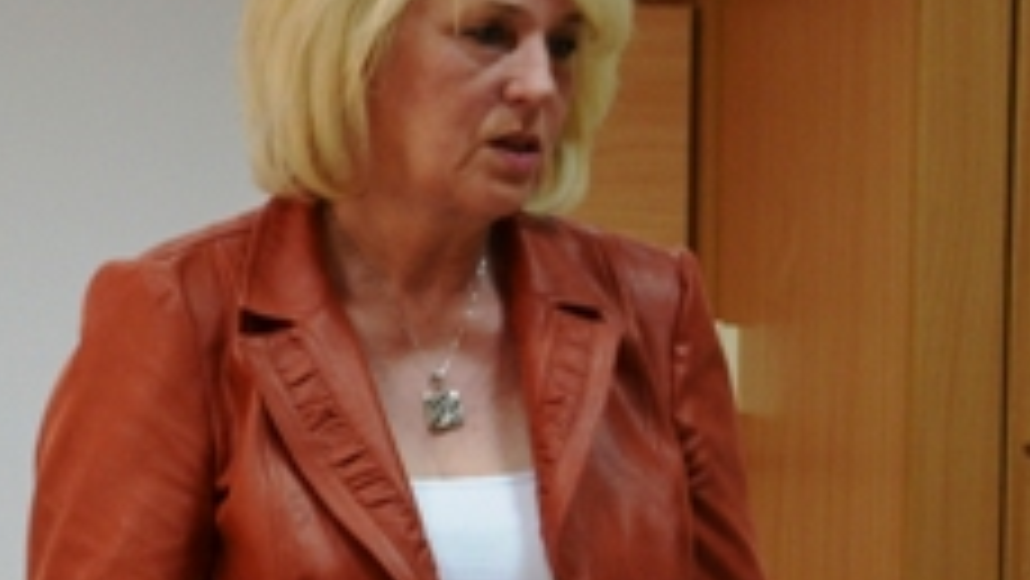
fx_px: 12553
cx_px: 18
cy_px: 584
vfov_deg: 2.6
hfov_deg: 4.7
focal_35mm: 459
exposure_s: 1/50
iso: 800
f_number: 5.6
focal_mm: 105
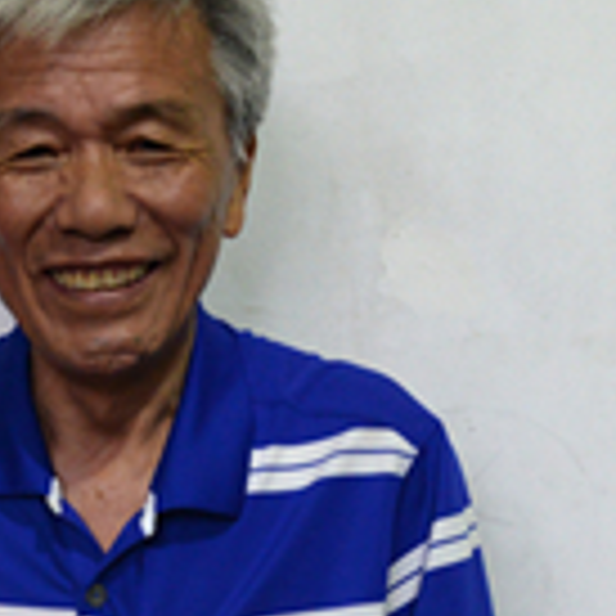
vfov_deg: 14.6
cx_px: -31
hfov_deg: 14.5
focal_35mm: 118
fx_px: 2376
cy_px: 533
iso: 2000
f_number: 4.5
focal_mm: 38
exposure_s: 1/80
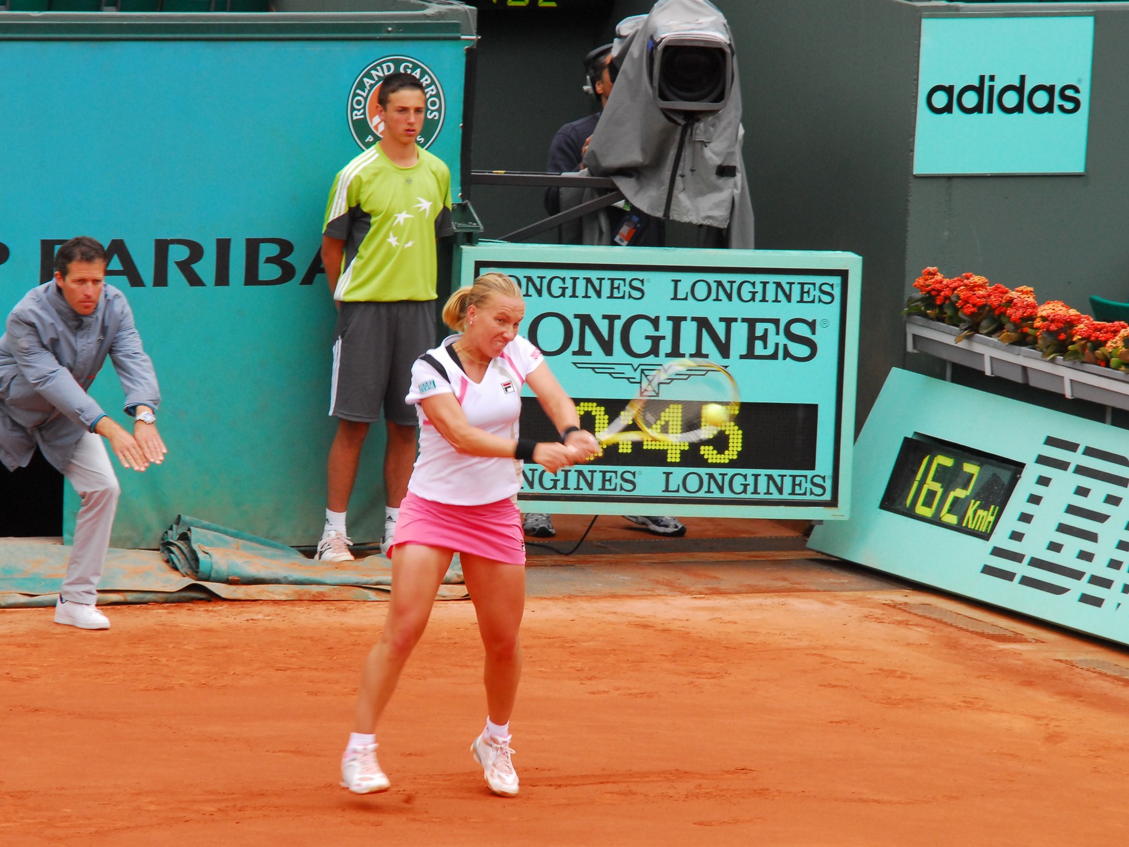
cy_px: 424
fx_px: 14807
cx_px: 543
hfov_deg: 4.4
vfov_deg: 3.3
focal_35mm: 454
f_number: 13
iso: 640
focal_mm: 280
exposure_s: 1/125
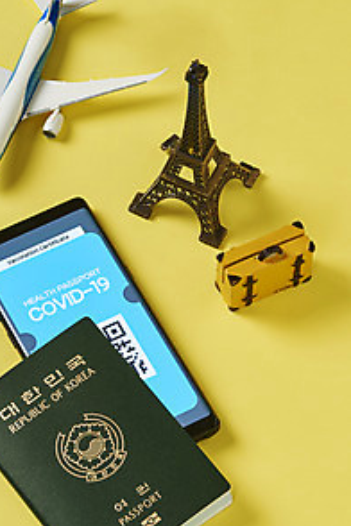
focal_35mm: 143
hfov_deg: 9.6
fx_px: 2091
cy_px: 267
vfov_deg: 14.3
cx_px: 114
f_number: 22
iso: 80
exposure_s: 2.5
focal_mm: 105
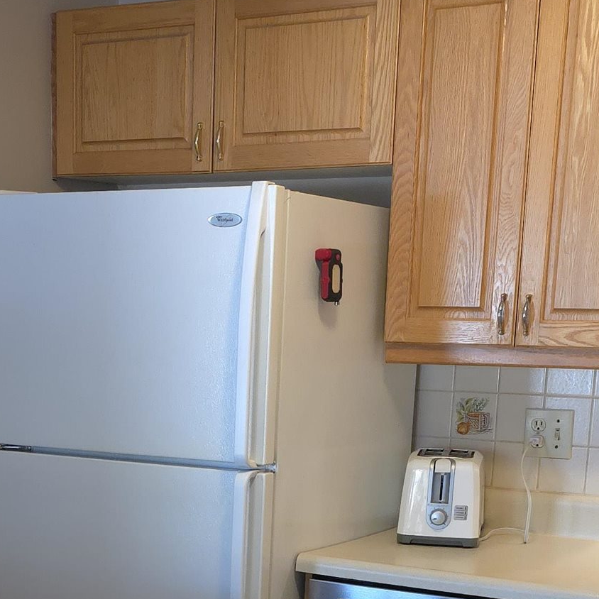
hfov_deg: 23.2
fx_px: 1449
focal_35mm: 74
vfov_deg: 22.2
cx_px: 172
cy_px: 638
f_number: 1.7
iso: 320
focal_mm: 6.3
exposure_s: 1/60
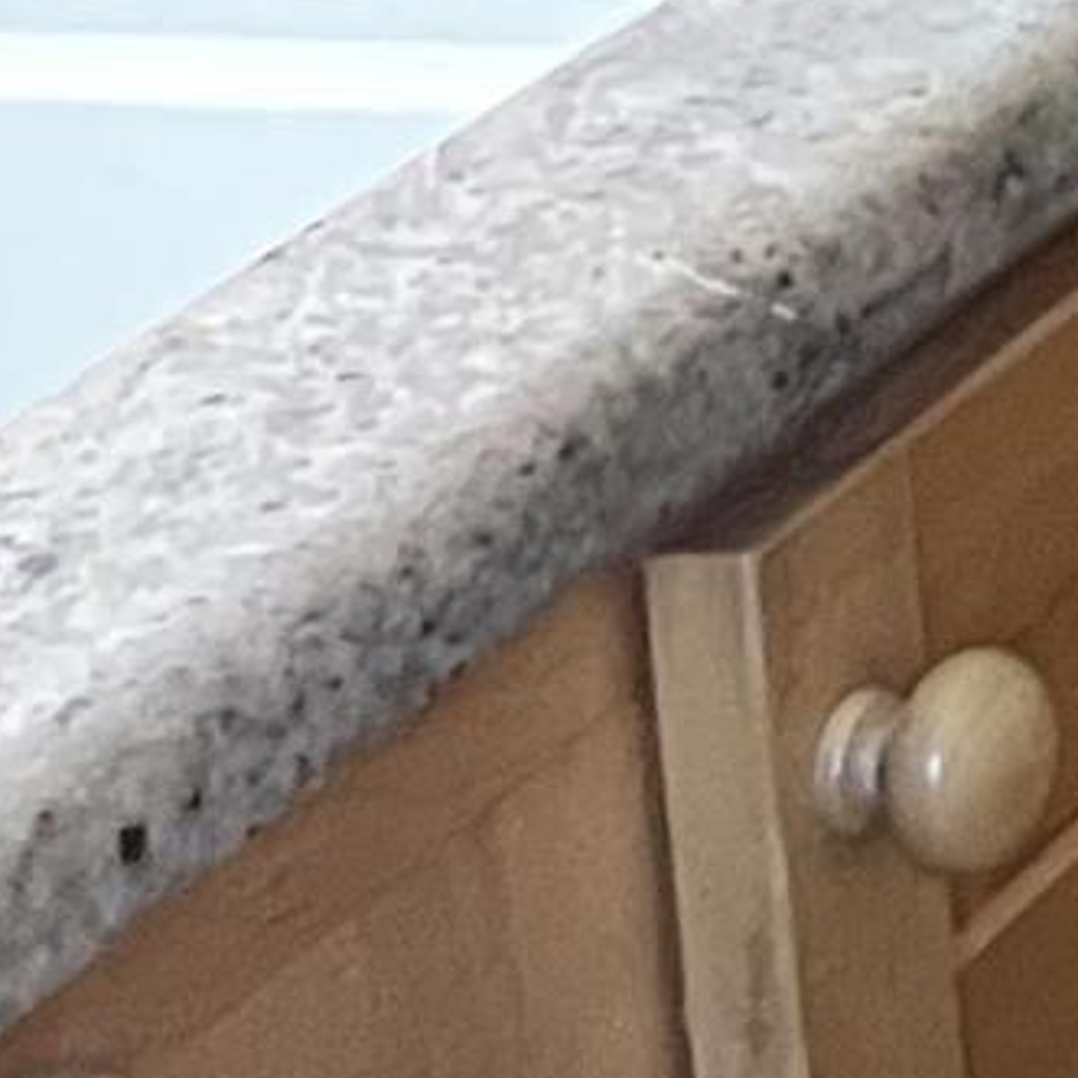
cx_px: 4957
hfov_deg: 6.1
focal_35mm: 213
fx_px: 7505
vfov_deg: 7.7
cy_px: -1322
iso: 320
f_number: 1.6
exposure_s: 1/60
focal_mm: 4.2
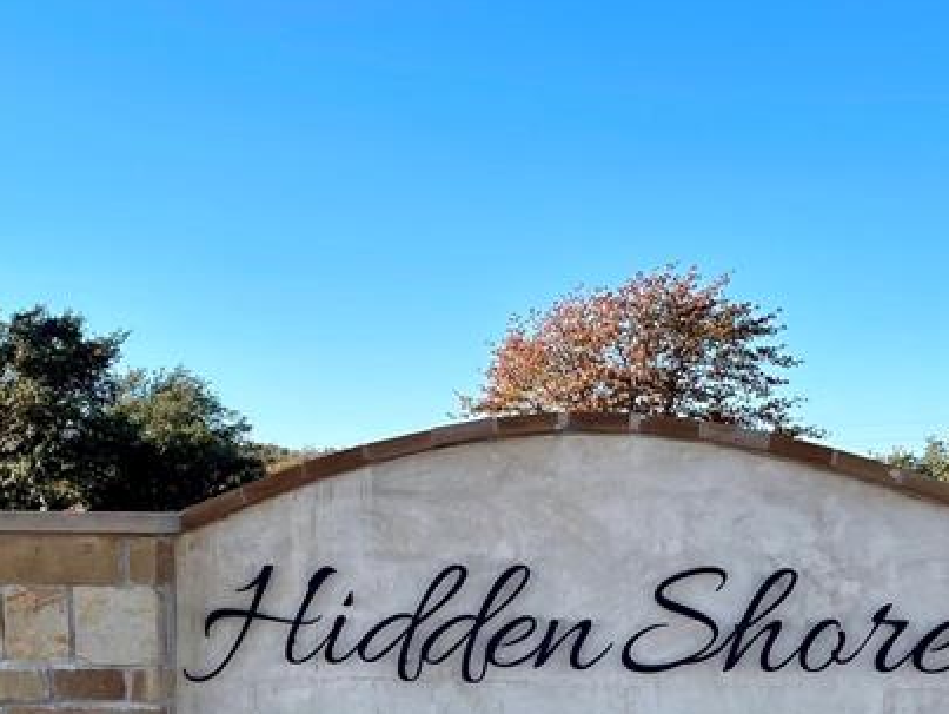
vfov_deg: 21.9
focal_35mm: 66
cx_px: 506
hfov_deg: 29.4
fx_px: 1811
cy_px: 594
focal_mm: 4.2
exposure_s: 1/2174
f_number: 1.6
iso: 32
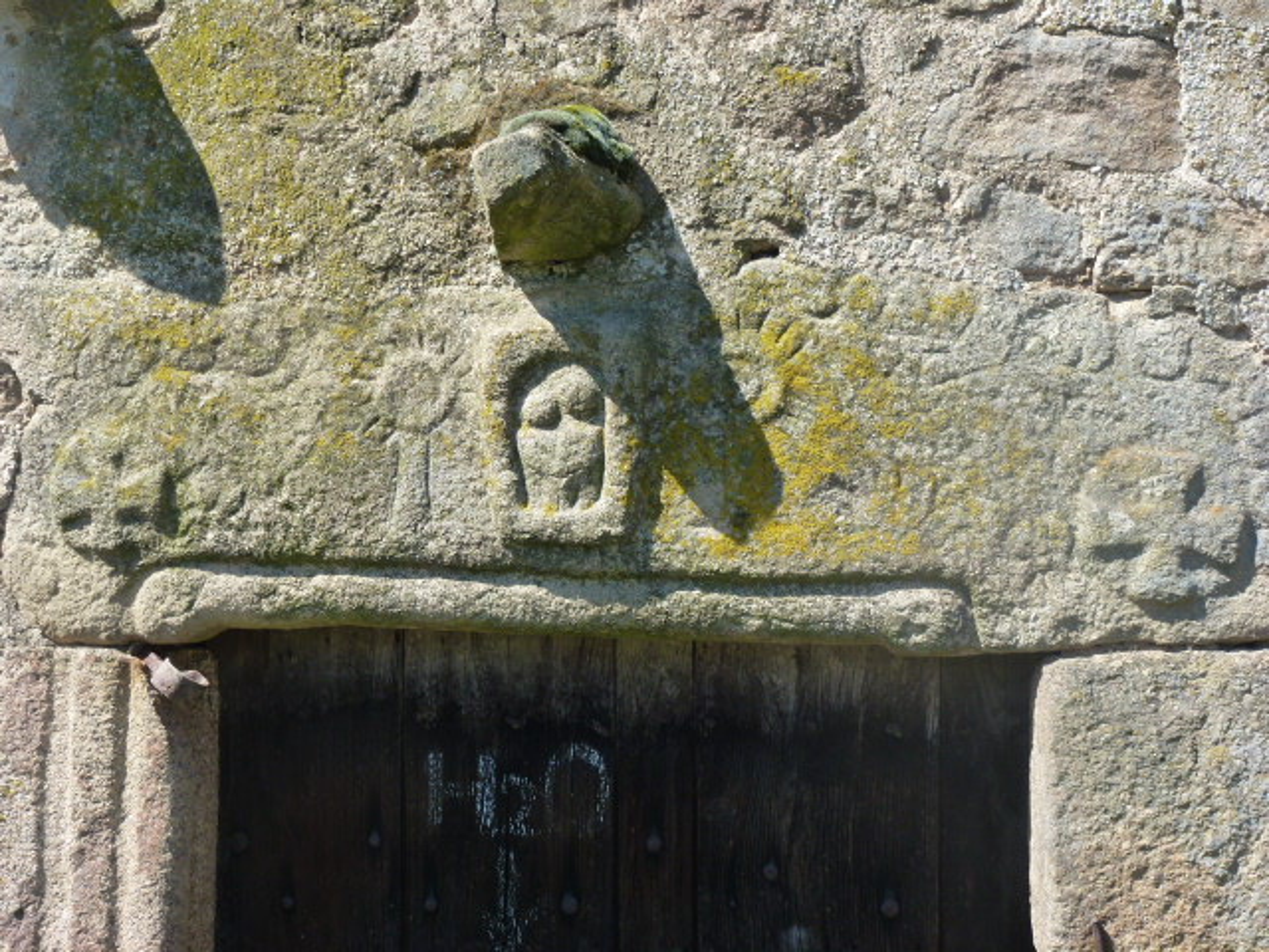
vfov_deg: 25.7
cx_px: 634
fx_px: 2090
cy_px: 476
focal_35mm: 57
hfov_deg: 33.8
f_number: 4.4
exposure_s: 1/400
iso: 160
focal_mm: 10.1
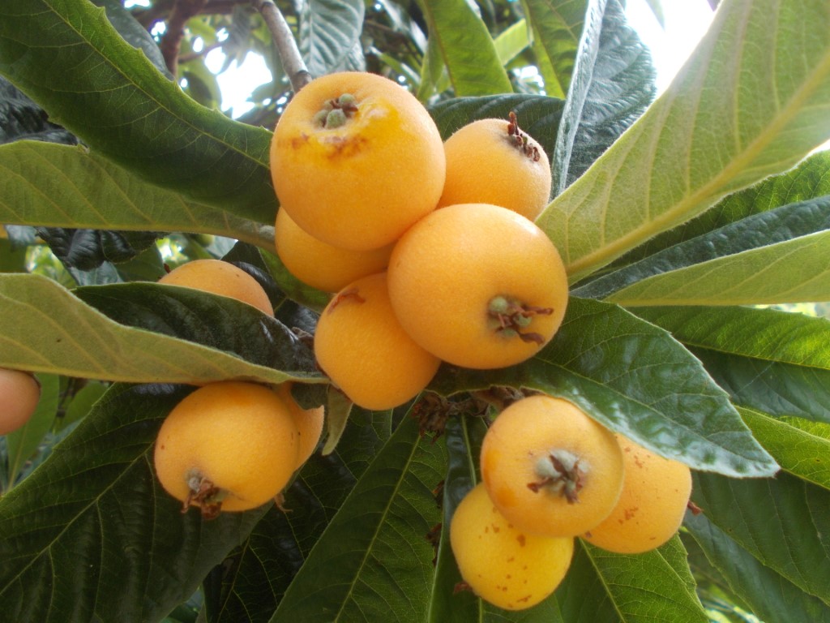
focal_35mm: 26
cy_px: 312
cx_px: 415
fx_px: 623
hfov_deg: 67.3
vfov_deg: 53.1
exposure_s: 1/100
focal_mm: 4.6
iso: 80
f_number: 3.2
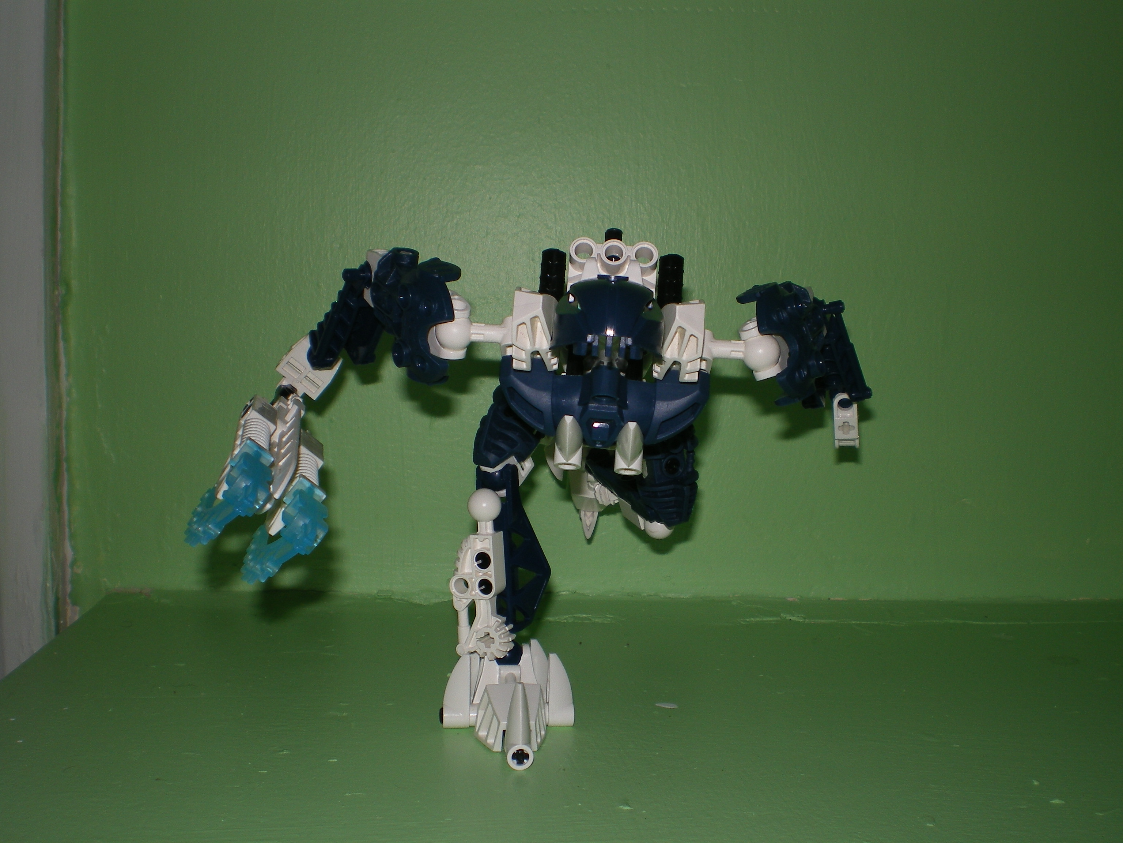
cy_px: 422
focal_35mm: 38
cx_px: 562
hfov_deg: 49.0
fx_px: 1233
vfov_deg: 37.7
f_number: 4.6
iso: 64
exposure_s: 1/30
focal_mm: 6.3
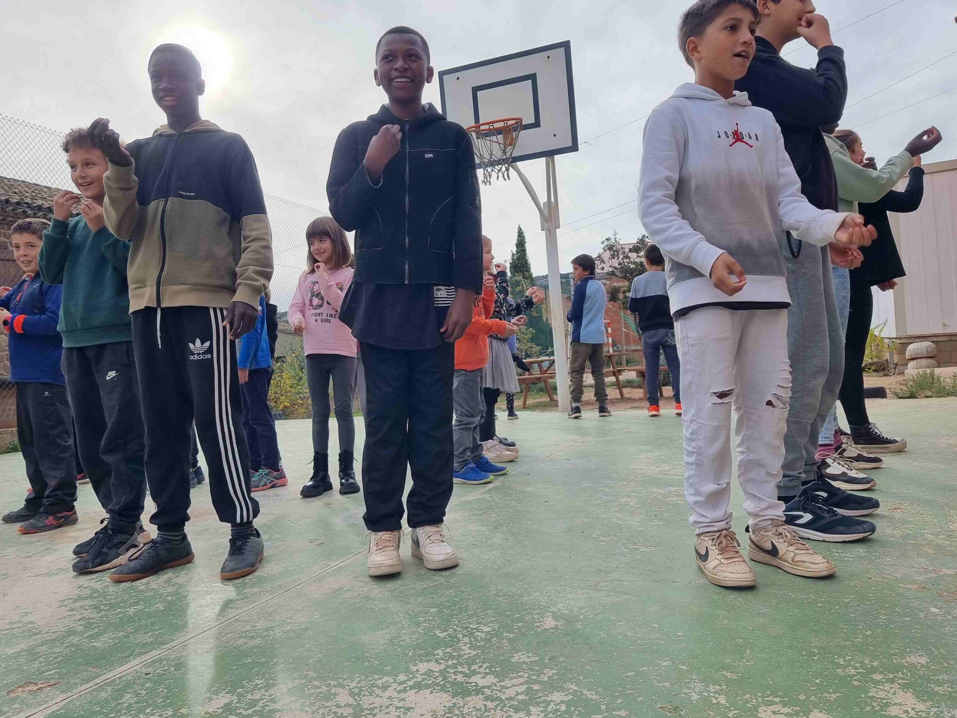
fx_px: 746
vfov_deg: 51.4
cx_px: 459
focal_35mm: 27
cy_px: 354
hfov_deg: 65.3
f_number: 1.8
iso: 50
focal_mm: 6.7
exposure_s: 1/362
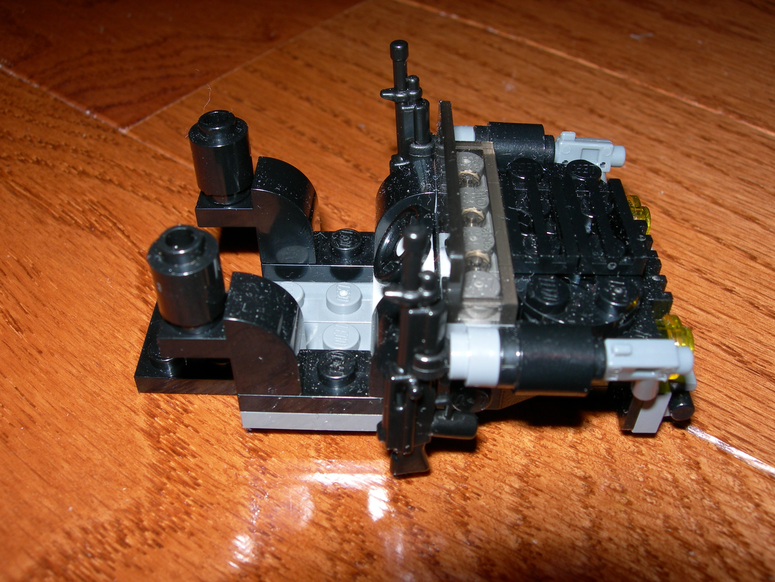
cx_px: 388
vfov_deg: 37.7
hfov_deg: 49.0
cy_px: 291
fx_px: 851
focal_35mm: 38
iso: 50
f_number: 4.8
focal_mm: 7.8
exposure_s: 1/60.1
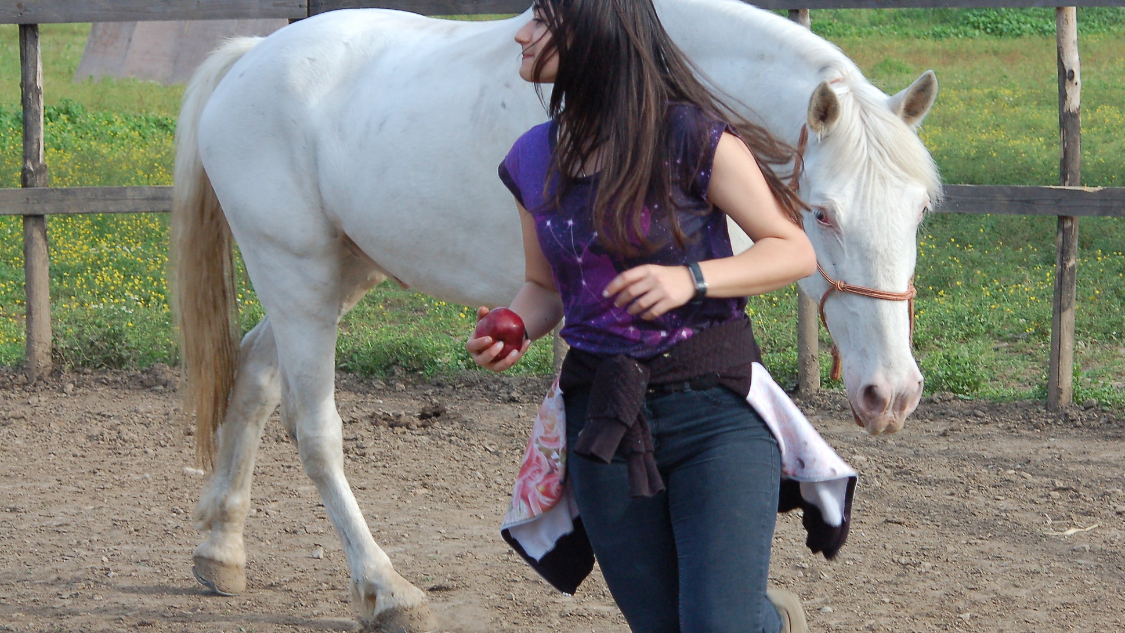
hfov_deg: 15.8
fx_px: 4057
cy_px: 352
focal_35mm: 136
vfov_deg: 8.9
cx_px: 692
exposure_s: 1/320
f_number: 10
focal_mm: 70
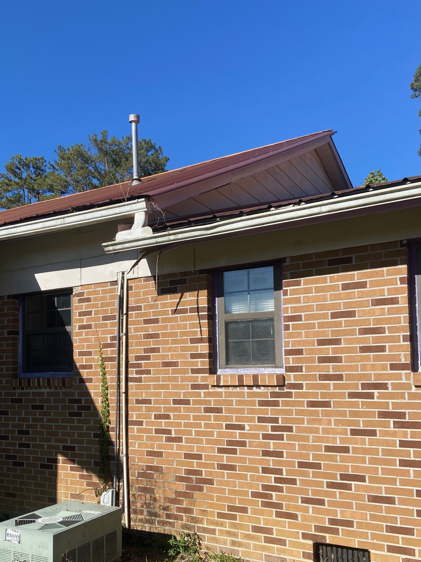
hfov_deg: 42.6
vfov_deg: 54.9
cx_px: 158
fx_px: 535
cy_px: 342
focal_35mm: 33
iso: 32
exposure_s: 1/2571
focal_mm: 4.25
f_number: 1.8
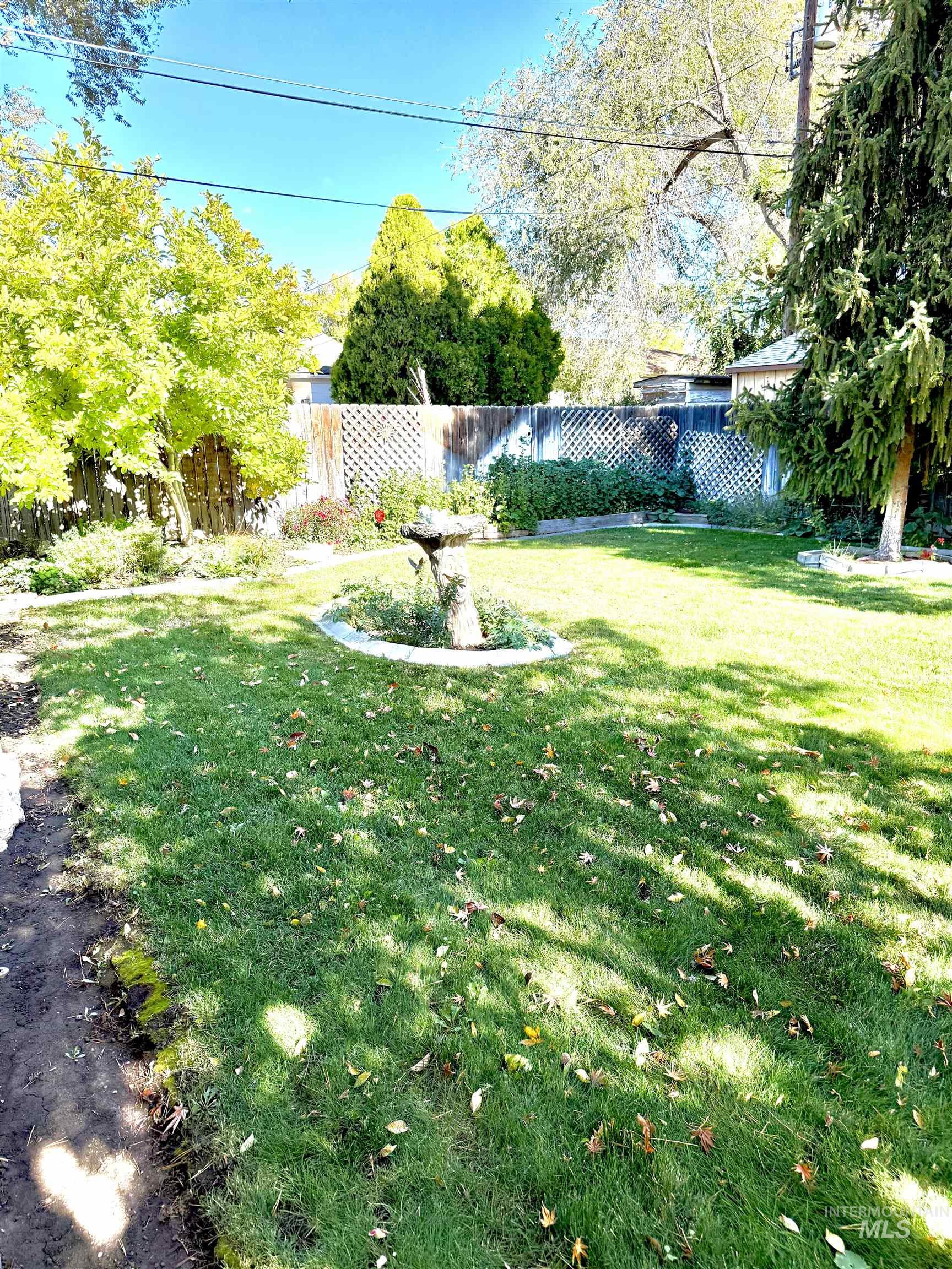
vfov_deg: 71.6
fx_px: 880
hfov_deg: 56.8
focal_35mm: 24
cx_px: 476
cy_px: 634
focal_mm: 6.76
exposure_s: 1/1522
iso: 100
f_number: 1.78
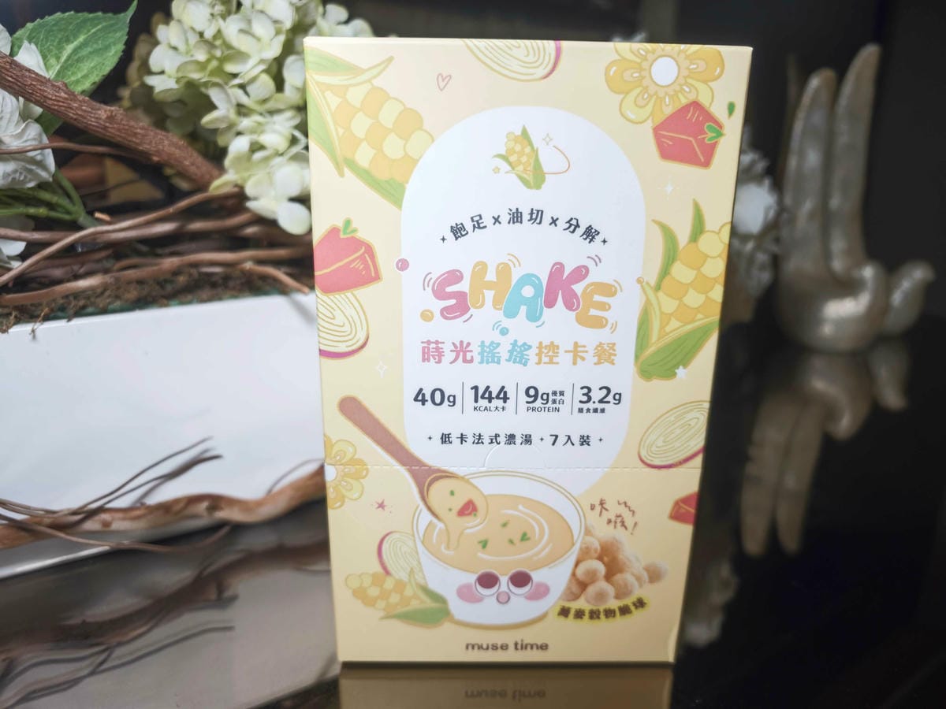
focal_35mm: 23
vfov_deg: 58.9
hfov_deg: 73.9
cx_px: 473
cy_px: 354
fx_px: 629
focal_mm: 8.72
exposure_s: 1/121
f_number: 2
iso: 400
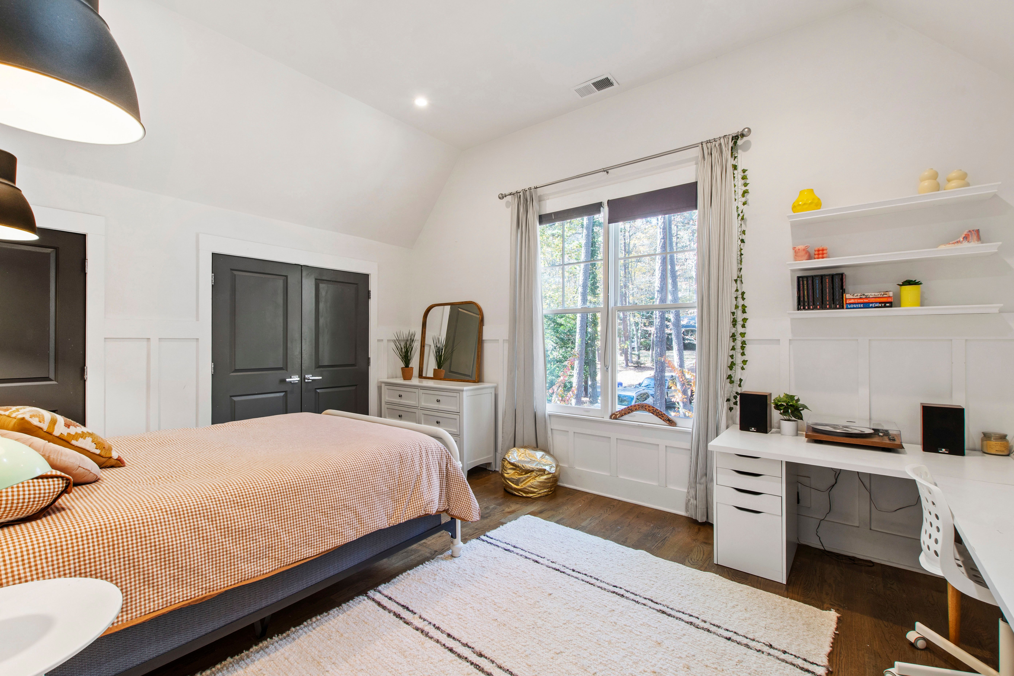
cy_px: 338
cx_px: 507
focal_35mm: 15
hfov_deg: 100.4
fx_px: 422
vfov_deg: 77.3
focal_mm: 10
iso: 100
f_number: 8
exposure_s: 1.3
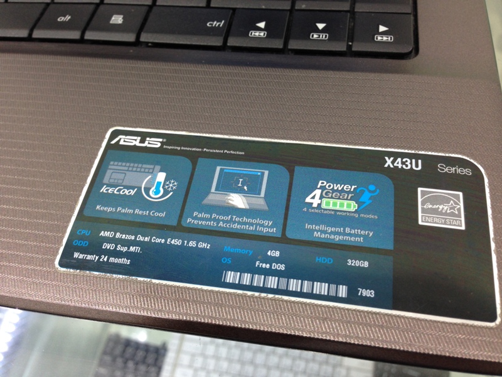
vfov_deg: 42.9
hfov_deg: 55.4
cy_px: 188
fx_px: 479
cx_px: 251
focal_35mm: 33
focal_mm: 4.12
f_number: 2.4
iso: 80
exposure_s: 1/20
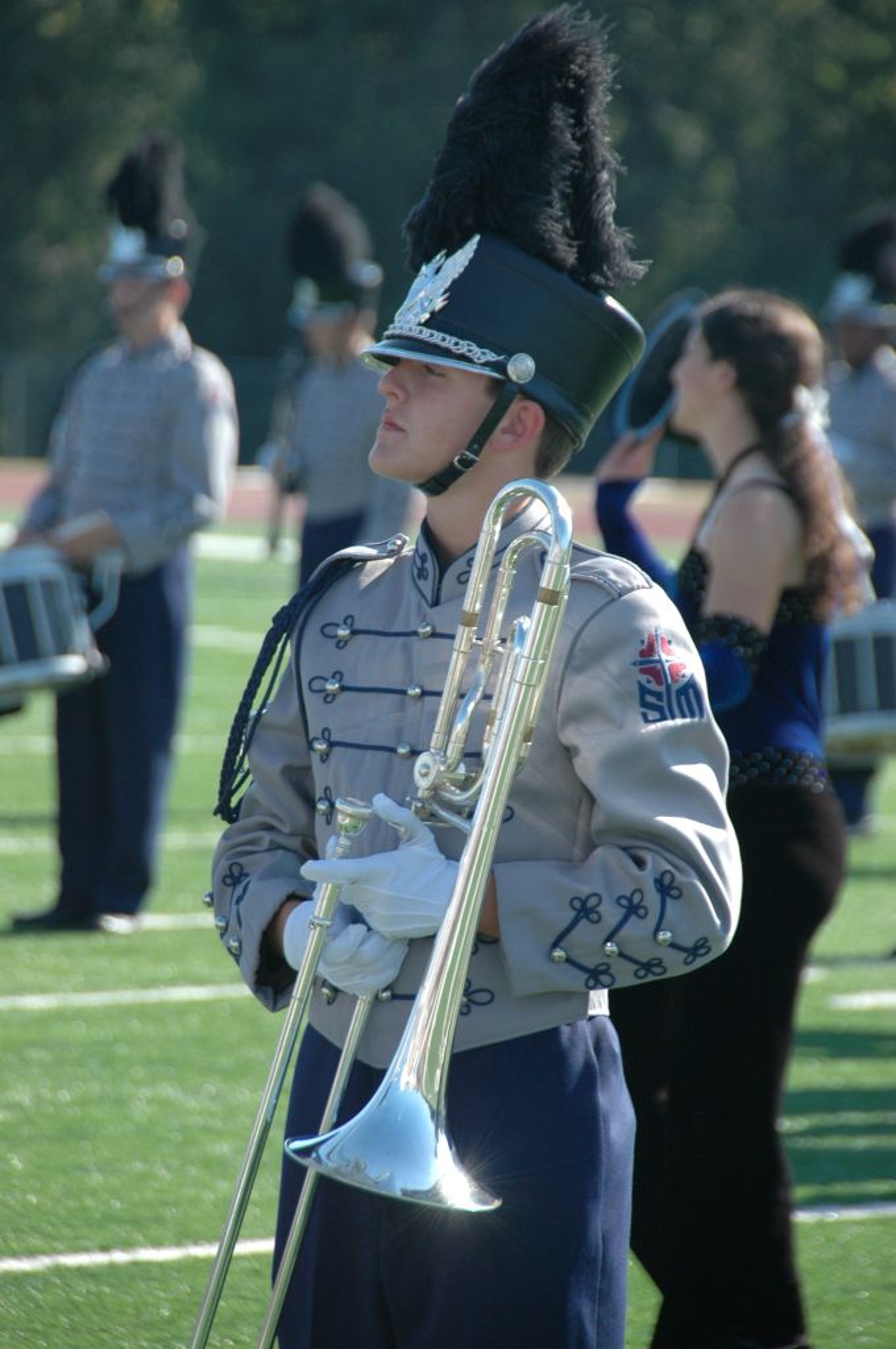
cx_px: 448
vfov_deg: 6.9
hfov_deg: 4.6
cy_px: 674
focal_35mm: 300
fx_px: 11230
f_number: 5.6
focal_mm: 200
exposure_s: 1/400
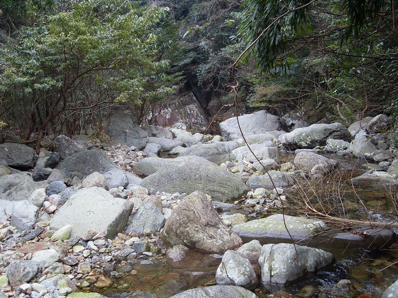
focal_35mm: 37
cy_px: 149
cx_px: 199
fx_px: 425
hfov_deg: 50.1
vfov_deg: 38.7
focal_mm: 6.3
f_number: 2.8
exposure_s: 1/60
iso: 100
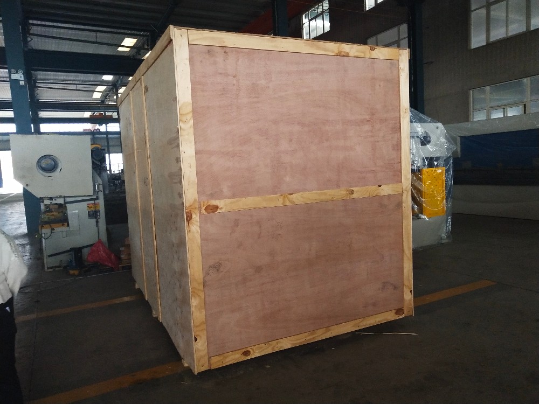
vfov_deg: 46.8
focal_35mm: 30
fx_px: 467
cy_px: 202
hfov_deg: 60.0
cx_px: 270
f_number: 1.8
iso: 449
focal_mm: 3.95
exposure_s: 1/50
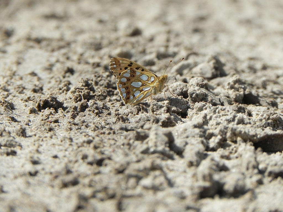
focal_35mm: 425
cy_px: 106
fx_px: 3475
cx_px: 142
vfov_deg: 3.5
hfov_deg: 4.7
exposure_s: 1/474
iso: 160
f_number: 6.3
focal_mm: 75.7
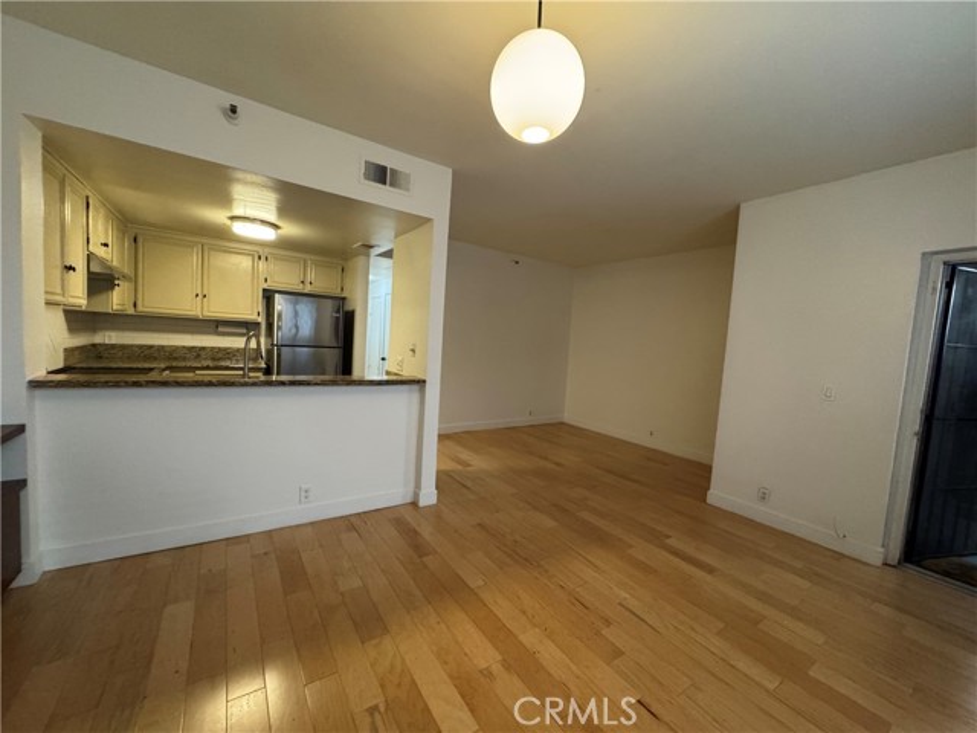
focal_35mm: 14
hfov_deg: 102.1
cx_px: 488
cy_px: 366
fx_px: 395
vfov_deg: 85.7
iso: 800
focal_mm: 2.22
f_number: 2.2
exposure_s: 1/60
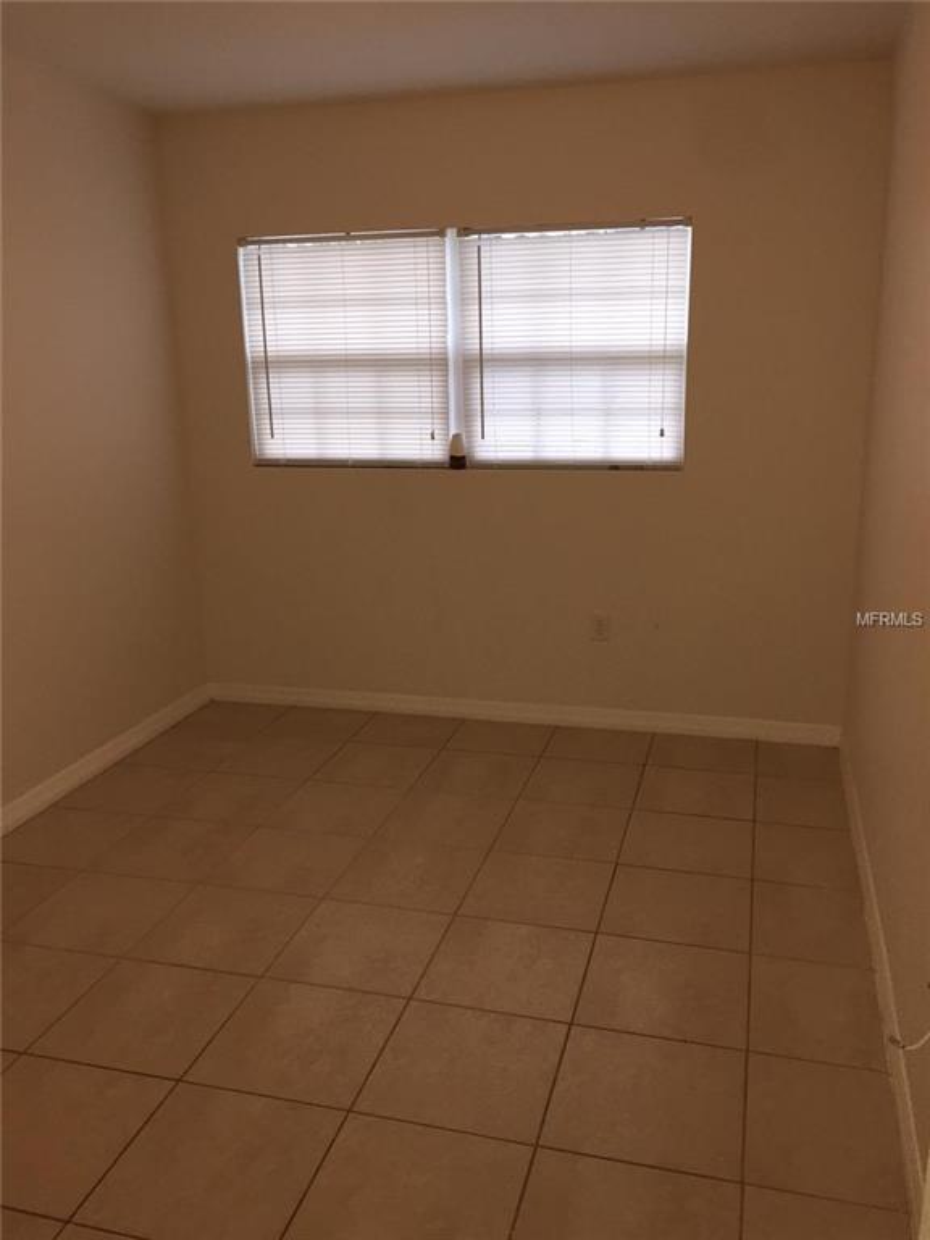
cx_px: 465
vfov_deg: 61.7
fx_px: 1039
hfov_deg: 48.2
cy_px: 620
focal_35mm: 29
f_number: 2.2
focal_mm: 4.15
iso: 80
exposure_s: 1/30
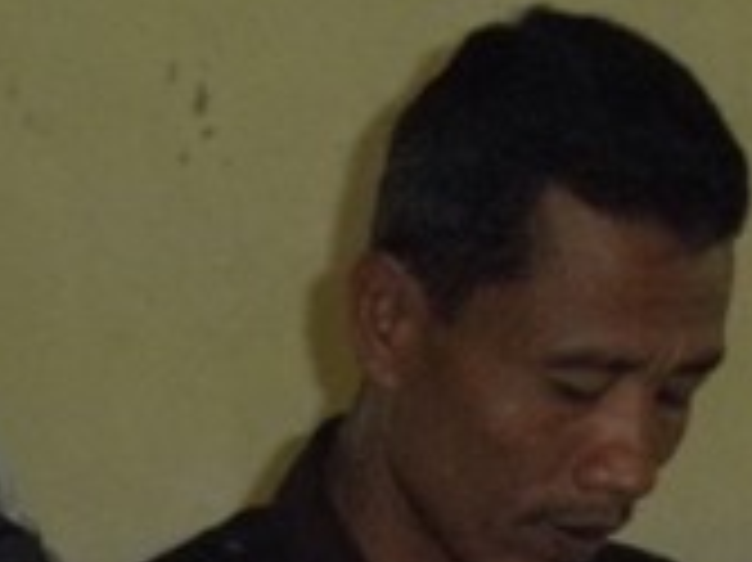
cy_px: 526
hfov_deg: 4.1
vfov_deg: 3.1
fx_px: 10463
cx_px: -41
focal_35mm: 482
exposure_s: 1/200
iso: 1000
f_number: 5.7
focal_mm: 31.9
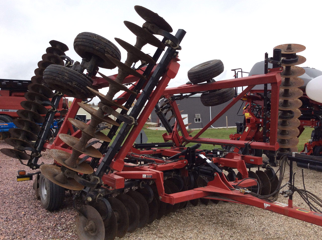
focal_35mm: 32
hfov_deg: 56.9
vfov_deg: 44.1
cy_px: 120
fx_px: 297
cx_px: 161
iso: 32
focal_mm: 3.3
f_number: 2.4
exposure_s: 1/590
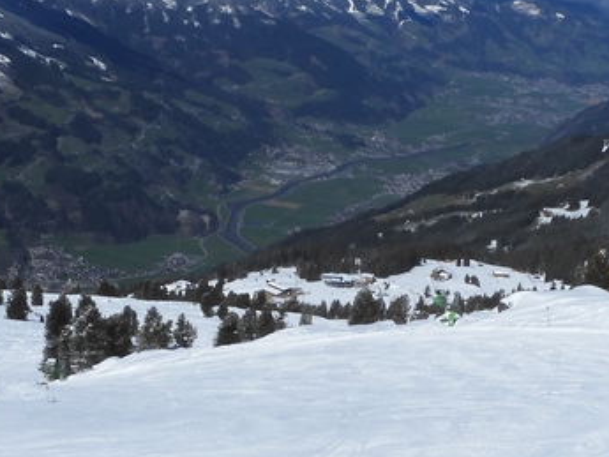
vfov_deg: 22.2
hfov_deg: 29.2
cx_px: 392
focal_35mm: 66
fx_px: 1162
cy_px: 272
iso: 100
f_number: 5.6
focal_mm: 4.3
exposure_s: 1/1600
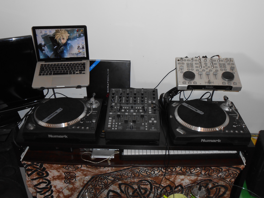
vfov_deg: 41.8
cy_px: 99
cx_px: 132
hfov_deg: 54.0
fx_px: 259
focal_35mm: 34
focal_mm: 6
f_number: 3.9
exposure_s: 1/30
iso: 200
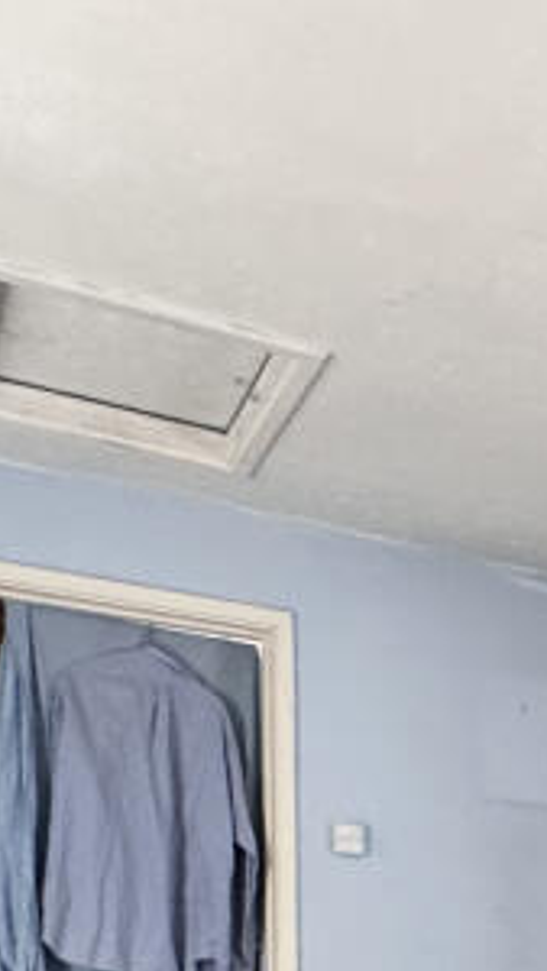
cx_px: 693
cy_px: 1084
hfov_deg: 21.1
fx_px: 1339
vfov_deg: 34.2
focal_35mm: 52
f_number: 2.2
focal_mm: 2.22
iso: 800
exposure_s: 1/60
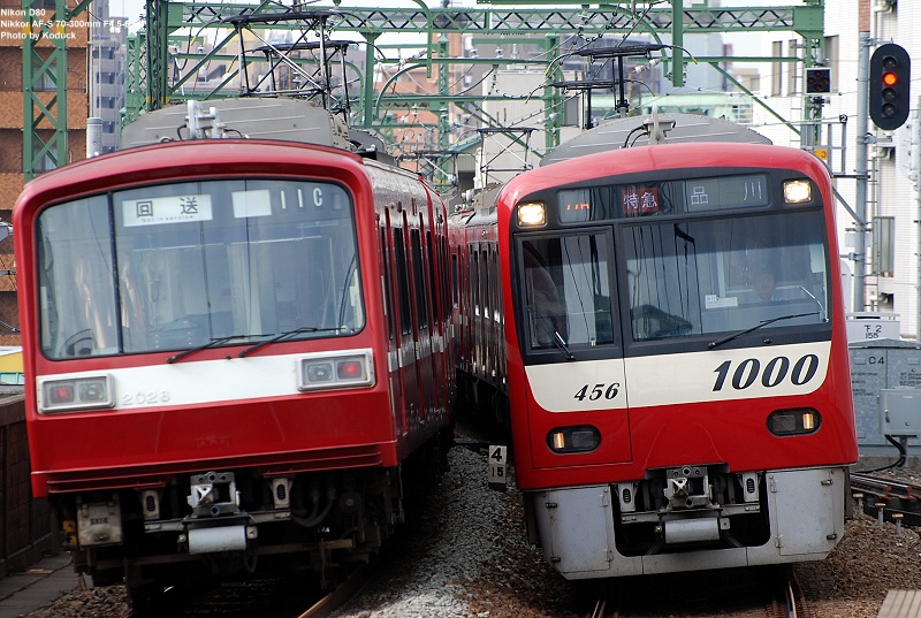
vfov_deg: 4.2
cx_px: 460
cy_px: 309
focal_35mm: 330
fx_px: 8460
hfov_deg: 6.2
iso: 200
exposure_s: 1/320
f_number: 5.6
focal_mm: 220
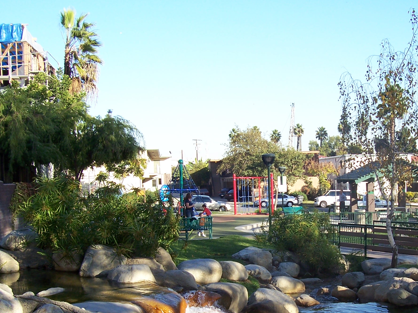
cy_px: 225
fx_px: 592
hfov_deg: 38.3
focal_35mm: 49
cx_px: 293
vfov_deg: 29.3
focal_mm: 5.6
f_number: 5.6
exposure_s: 1/125
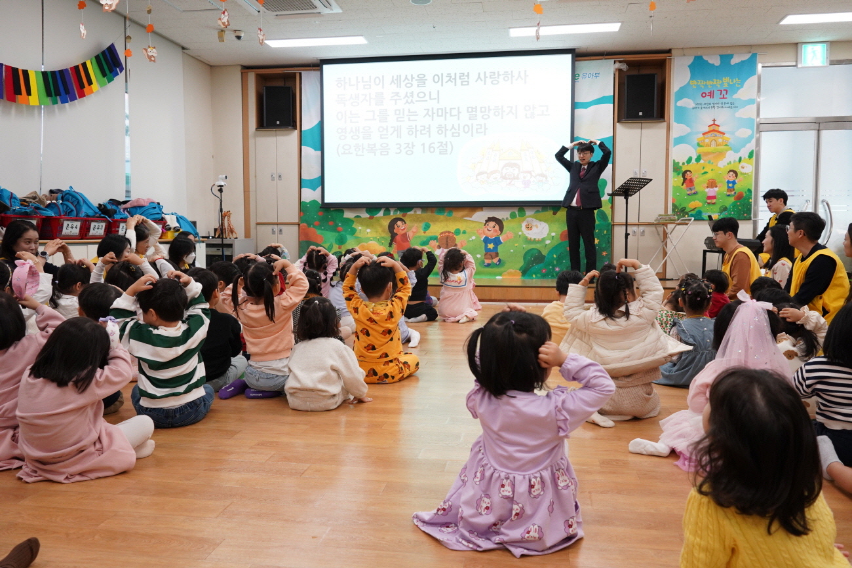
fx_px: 663
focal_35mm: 28
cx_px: 426
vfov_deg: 46.4
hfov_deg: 65.5
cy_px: 284
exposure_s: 1/125
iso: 2500
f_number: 5.6
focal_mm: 28
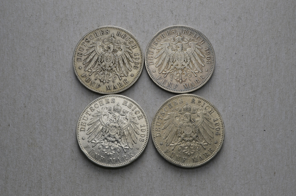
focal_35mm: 45
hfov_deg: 43.7
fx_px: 369
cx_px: 148
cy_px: 98
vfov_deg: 29.7
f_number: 14
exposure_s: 1/200
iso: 400
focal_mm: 30
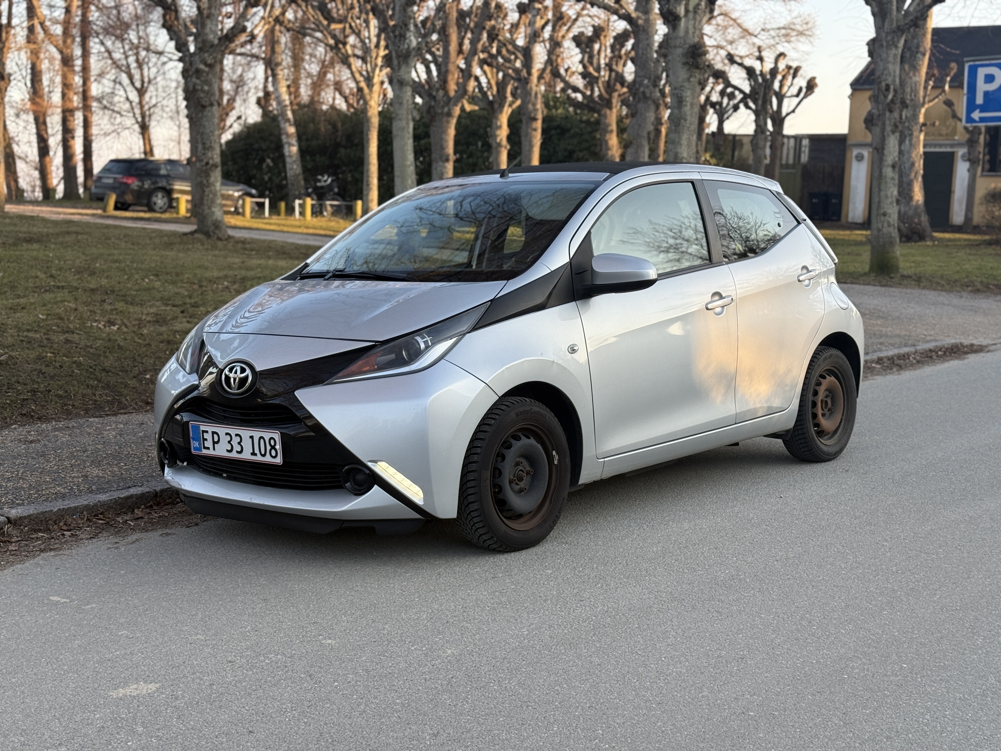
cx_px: 500
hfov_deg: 39.7
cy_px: 376
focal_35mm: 48
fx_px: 1388
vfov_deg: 30.3
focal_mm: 6.76
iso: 80
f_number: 1.78
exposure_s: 1/557
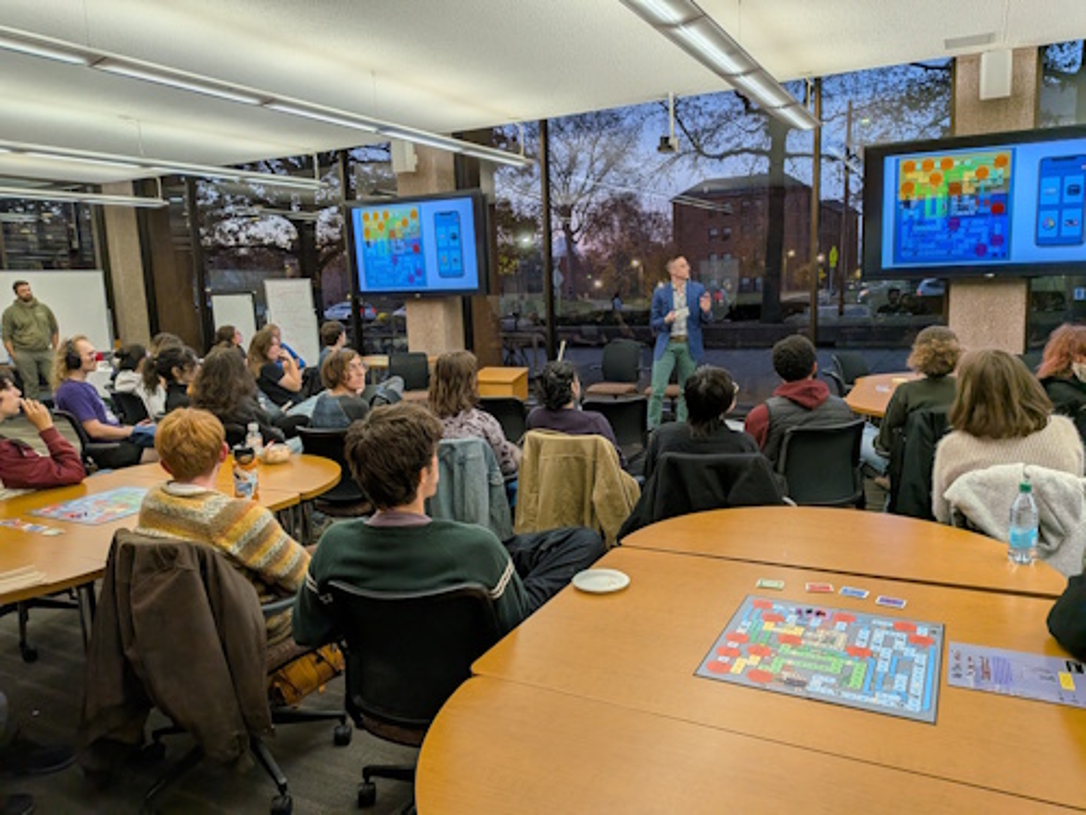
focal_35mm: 24
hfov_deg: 71.6
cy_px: 408
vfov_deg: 56.8
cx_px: 543
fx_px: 753
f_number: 1.7
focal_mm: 4.53
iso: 27
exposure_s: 1/204
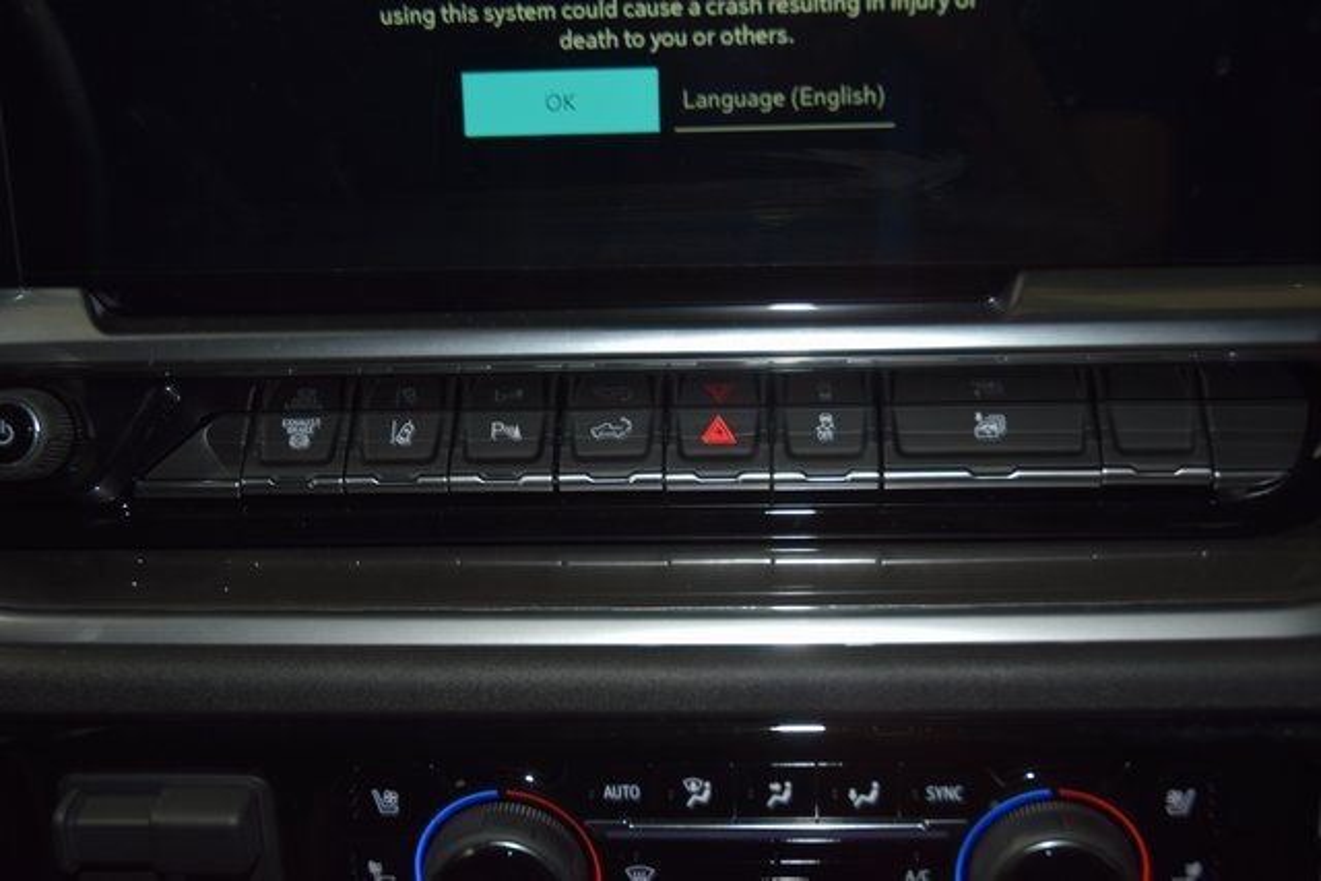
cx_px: 660
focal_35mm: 51
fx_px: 1872
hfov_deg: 38.9
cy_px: 440
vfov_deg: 26.5
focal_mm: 34
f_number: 4
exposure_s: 1/30
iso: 400
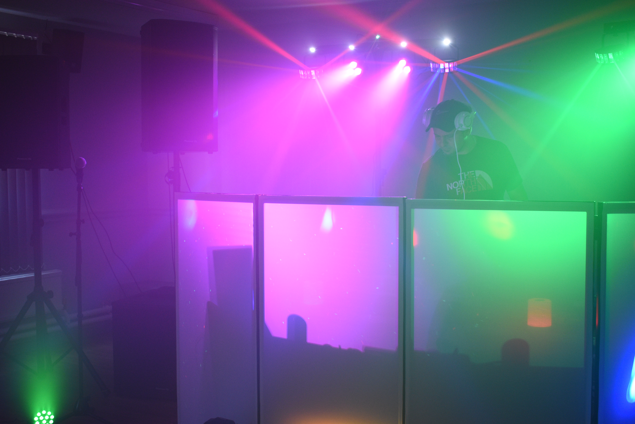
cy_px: 212
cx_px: 318
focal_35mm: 45
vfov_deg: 29.9
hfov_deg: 43.6
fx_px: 794
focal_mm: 30
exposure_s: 1/50
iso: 800
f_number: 4.2
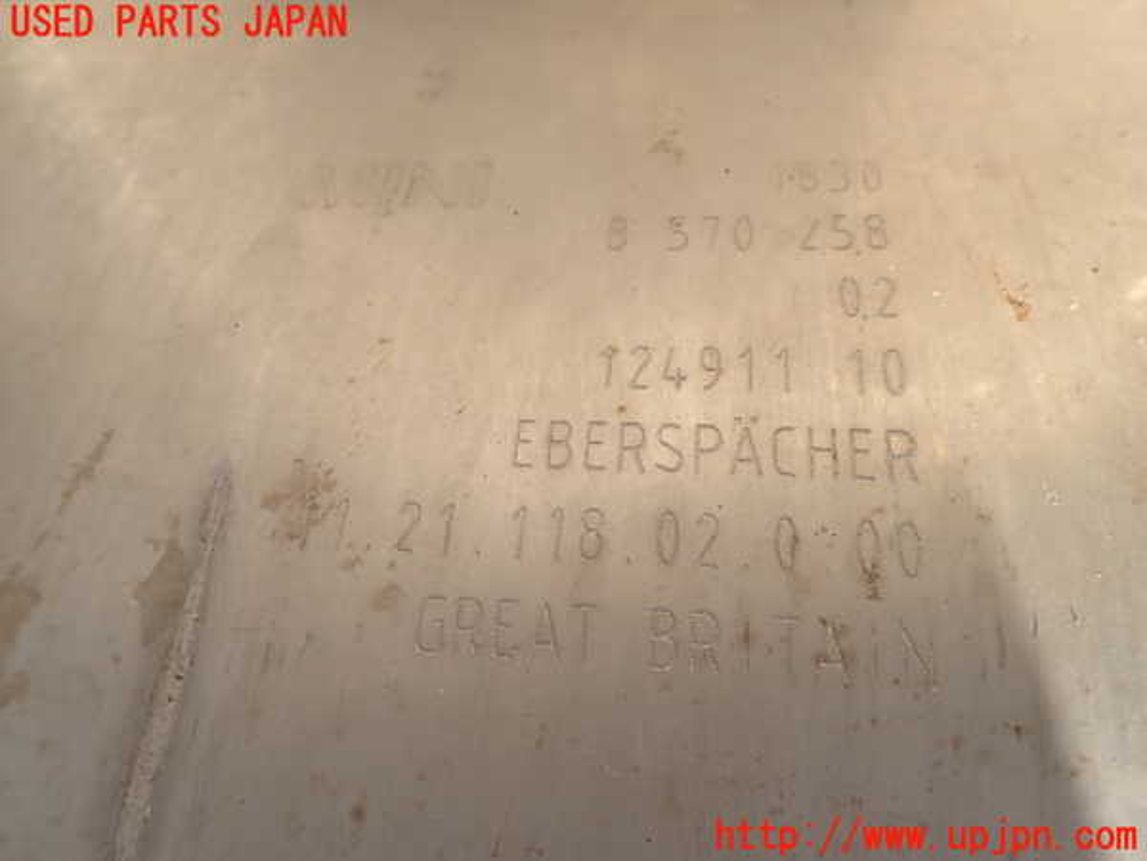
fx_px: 828
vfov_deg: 54.9
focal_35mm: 25
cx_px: 574
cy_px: 430
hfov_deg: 69.4
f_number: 2.8
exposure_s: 1/125
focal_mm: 4.5
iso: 100
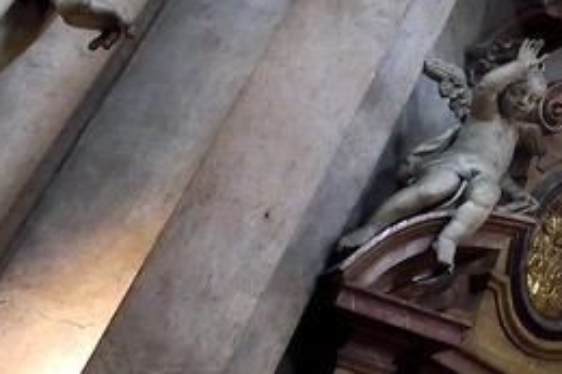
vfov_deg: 14.5
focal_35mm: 86
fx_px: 1342
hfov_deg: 15.6
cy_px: -236
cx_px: 1271
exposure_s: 1/13
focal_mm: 14
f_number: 7.1
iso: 1600
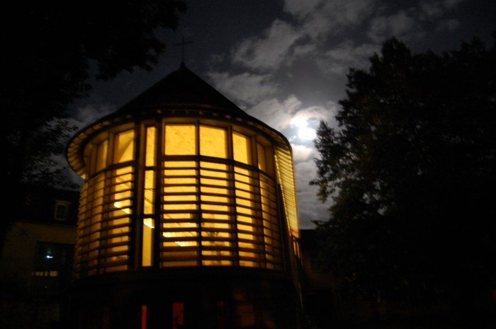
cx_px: 248
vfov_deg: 47.8
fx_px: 372
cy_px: 164
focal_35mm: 27
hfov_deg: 67.4
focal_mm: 18
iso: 800
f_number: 3.5
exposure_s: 1.5
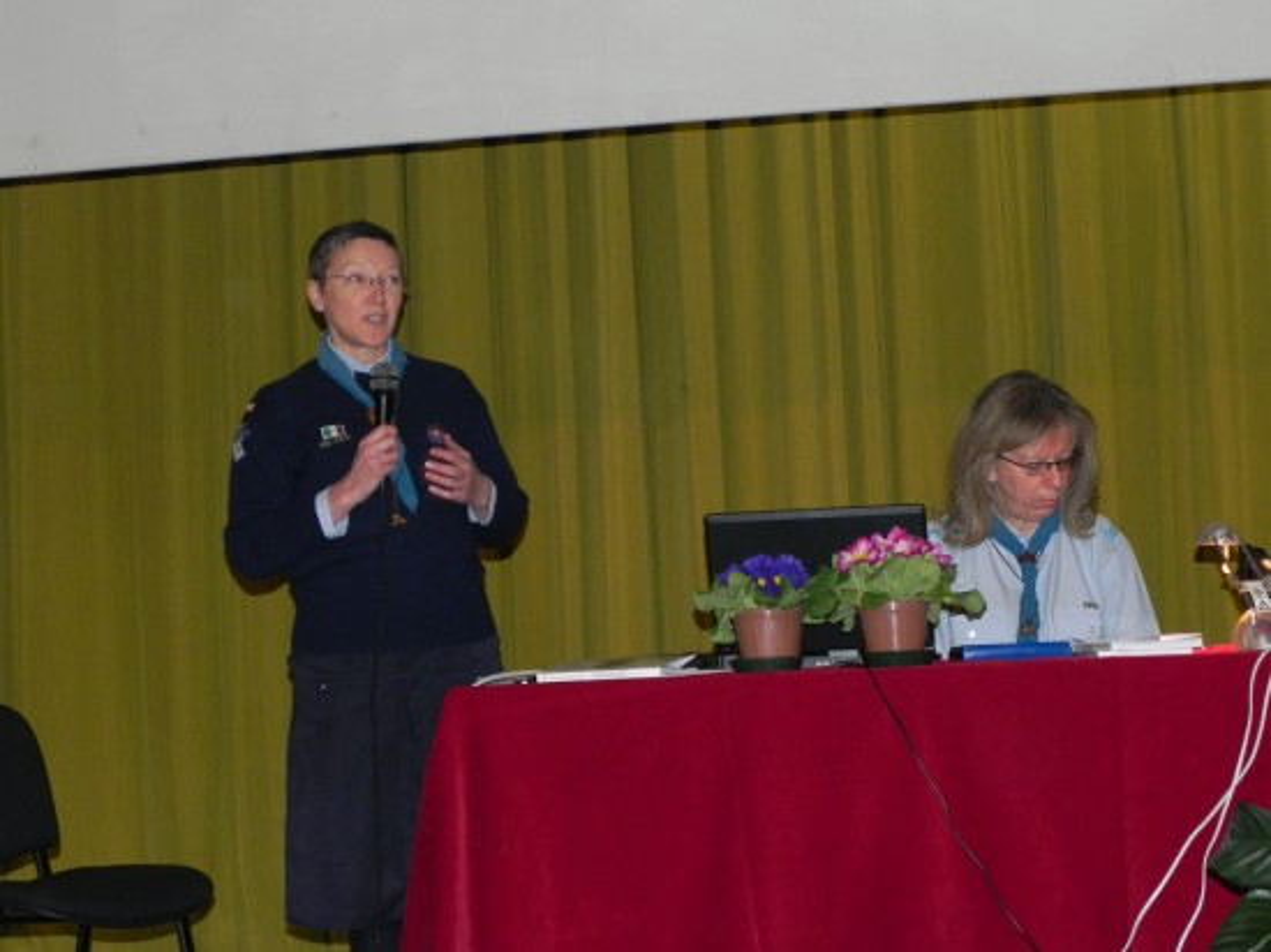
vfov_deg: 19.6
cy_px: 476
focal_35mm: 75
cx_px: 636
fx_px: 2753
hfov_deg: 26.0
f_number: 4
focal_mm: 13.4
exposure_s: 1/30
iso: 400
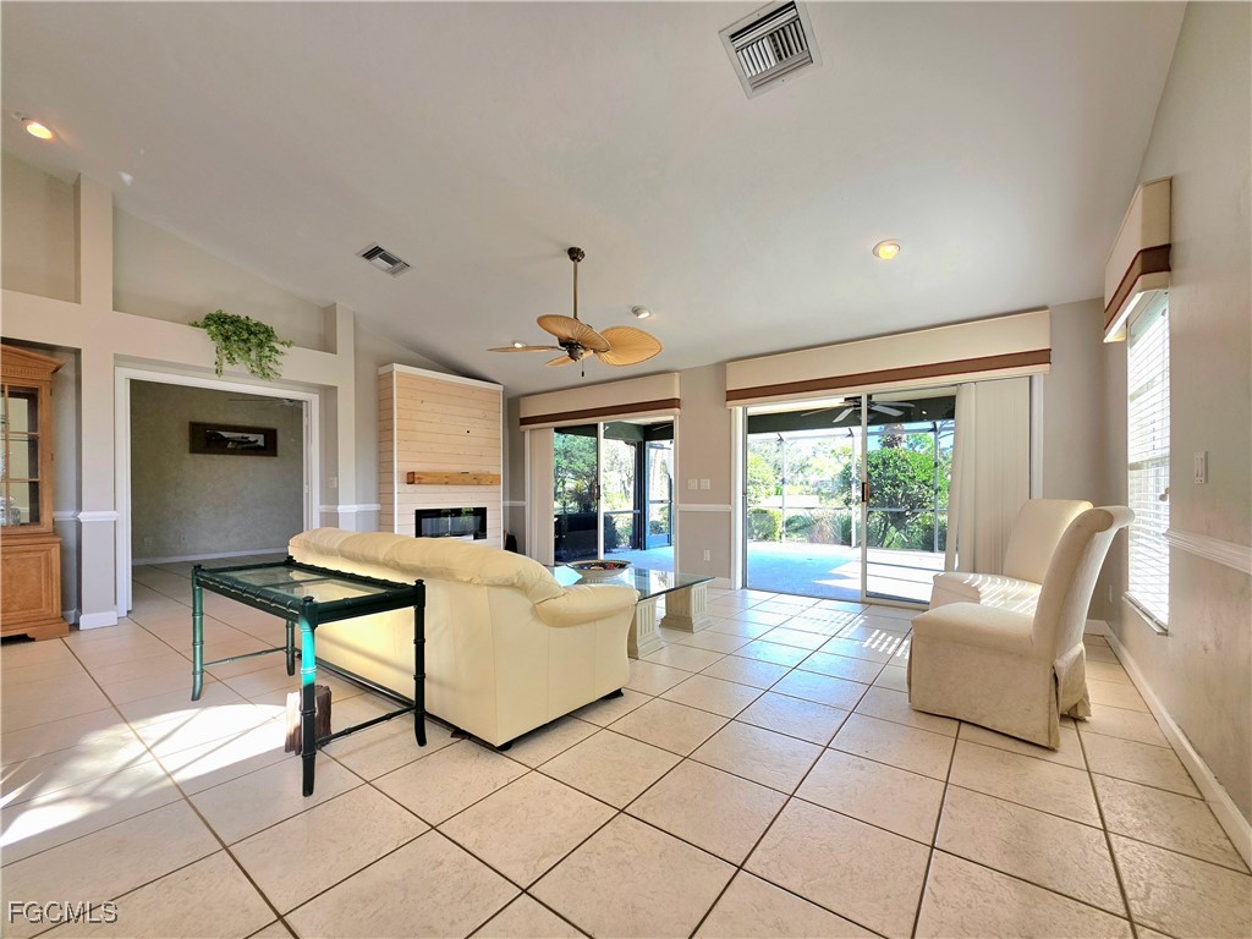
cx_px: 626
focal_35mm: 13
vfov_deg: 89.9
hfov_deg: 106.2
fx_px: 470
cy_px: 470
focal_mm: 2.2
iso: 32
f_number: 1.9
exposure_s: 1/120
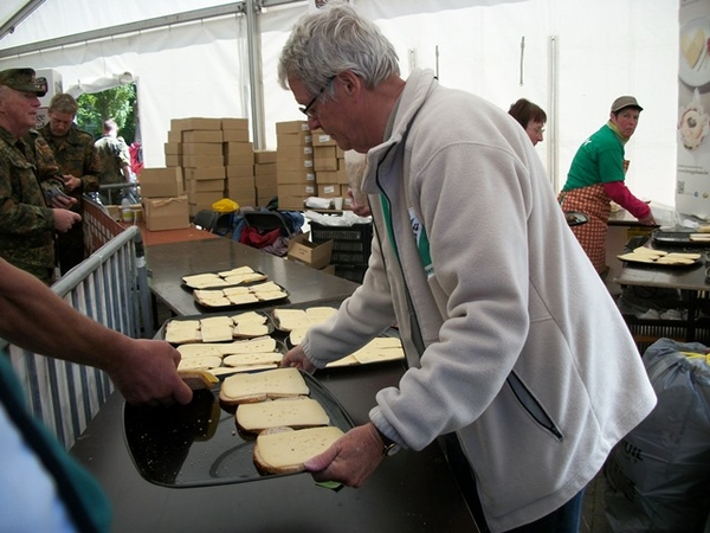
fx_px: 656
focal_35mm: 32
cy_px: 266
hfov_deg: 56.8
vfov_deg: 44.2
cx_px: 355
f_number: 2.9
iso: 80
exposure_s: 1/320
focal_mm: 5.7
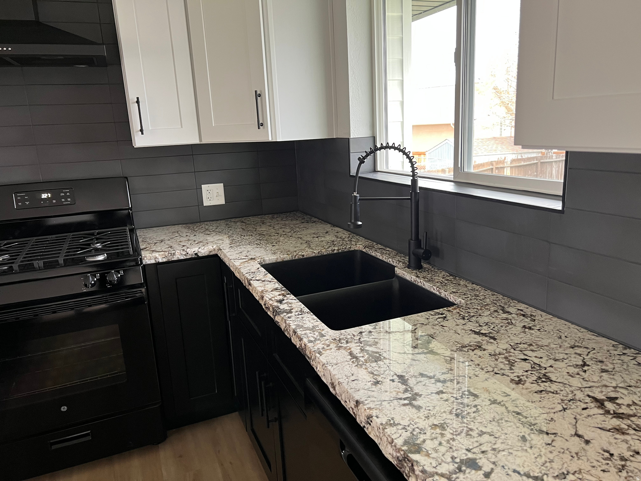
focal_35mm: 26
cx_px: 320
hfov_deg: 67.3
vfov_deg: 53.1
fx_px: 481
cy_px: 240
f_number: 1.5
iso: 160
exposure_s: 1/60
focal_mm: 5.7
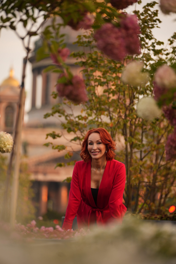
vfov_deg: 15.2
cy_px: 132
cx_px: 88
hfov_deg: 10.2
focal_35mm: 135
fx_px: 990
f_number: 2.8
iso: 125
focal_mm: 135
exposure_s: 1/200
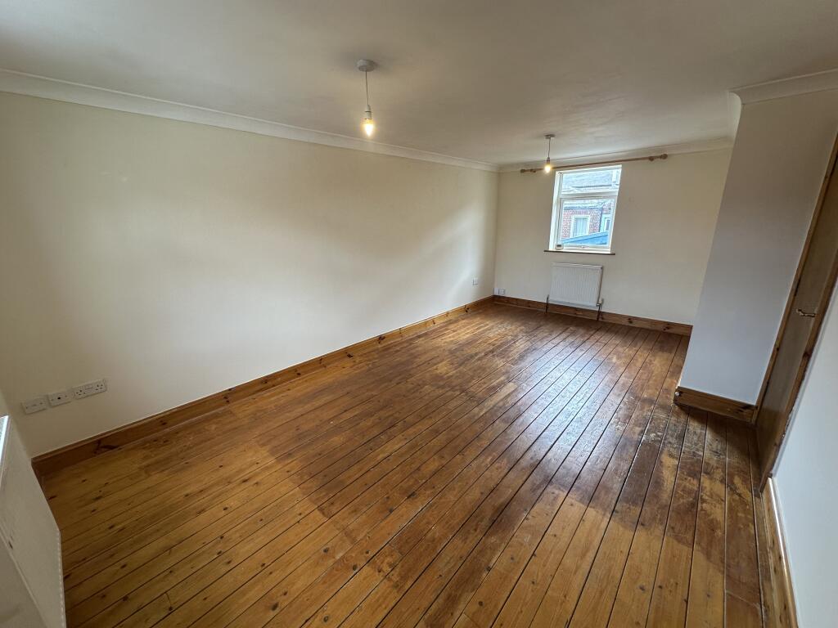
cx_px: 419
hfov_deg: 102.1
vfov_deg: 85.7
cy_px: 314
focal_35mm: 14
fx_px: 339
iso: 100
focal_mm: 2.22
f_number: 2.2
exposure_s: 1/100
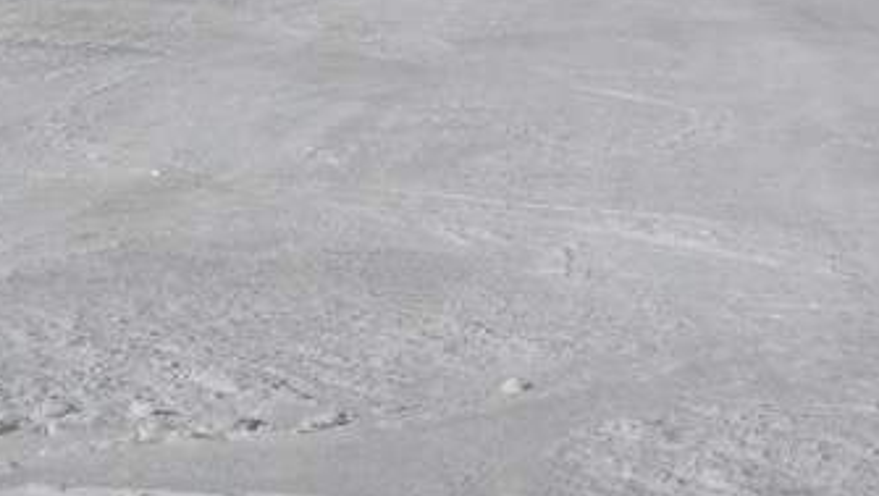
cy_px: 84
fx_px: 1843
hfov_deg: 26.8
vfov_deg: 15.2
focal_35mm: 79
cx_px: 359
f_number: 6.7
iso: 64
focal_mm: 5
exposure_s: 1/750
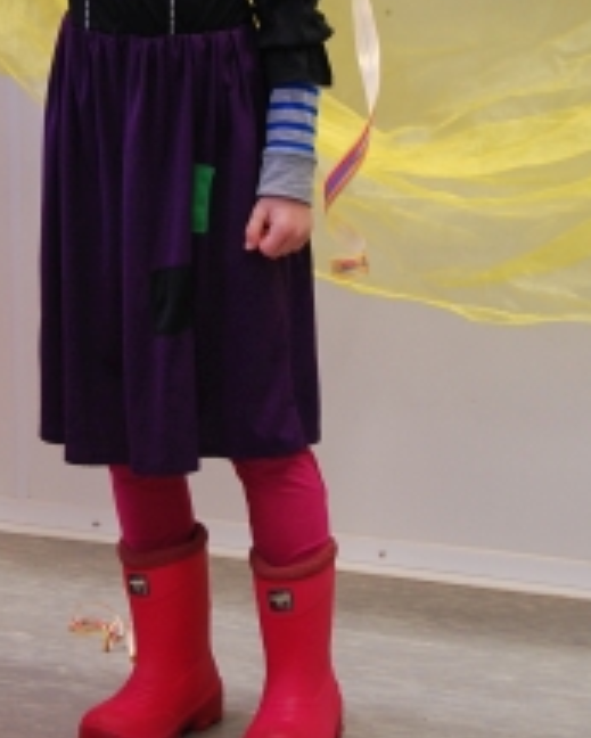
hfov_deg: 11.7
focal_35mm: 132
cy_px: 126
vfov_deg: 14.5
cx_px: 227
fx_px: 2884
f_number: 5.3
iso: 400
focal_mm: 45
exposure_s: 1/30
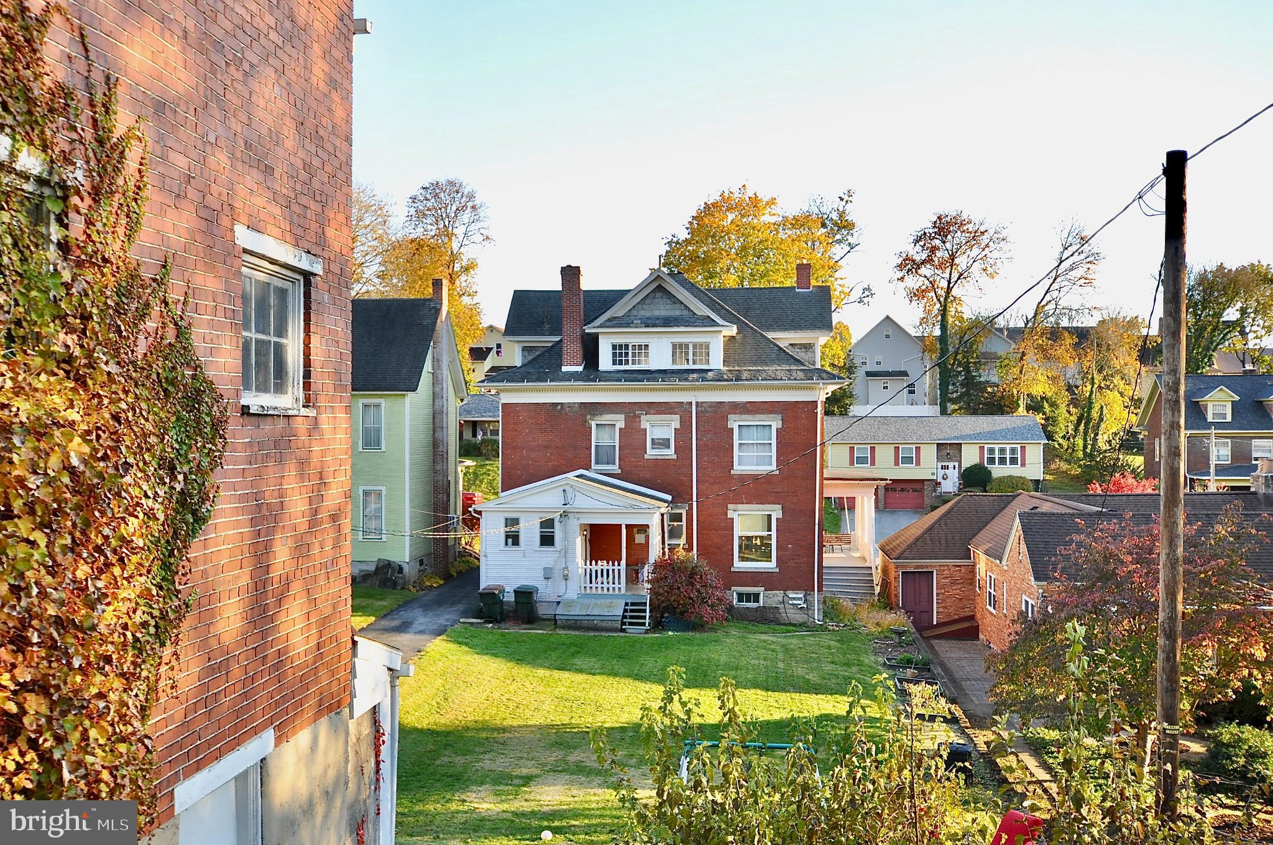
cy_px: 422
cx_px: 636
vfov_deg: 36.8
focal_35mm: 36
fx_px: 1271
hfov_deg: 53.2
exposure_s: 1/60
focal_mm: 24
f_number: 8
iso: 250
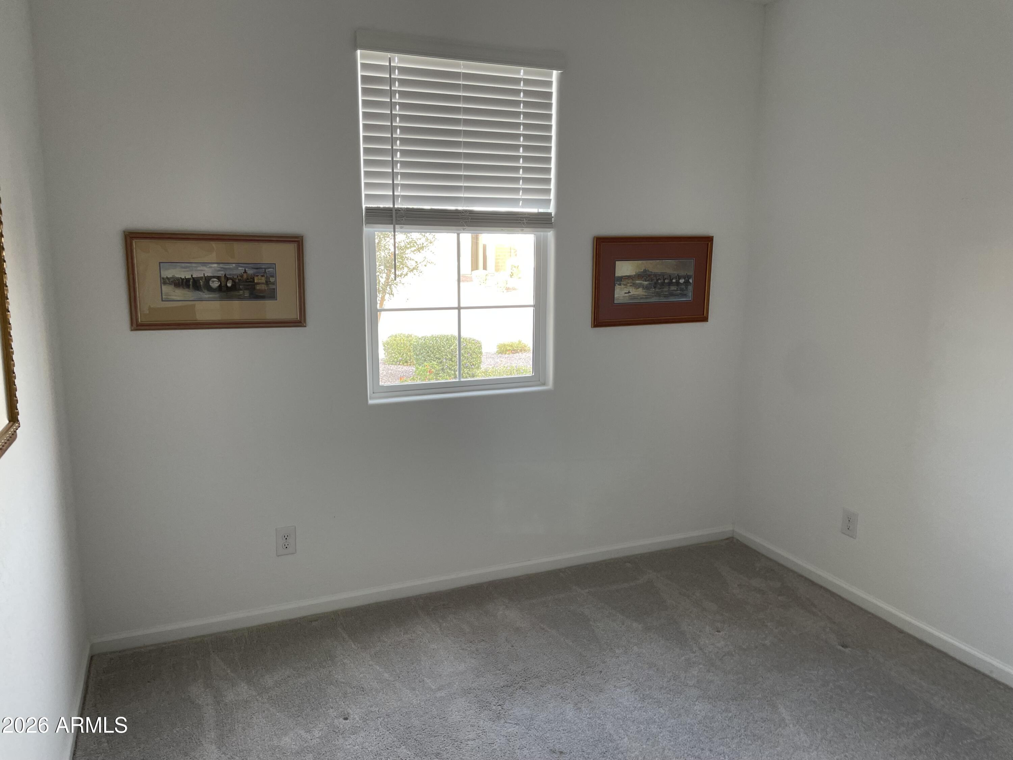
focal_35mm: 26
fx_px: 761
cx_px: 506
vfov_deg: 53.1
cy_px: 380
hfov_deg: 67.3
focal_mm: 4.2
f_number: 1.6
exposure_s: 1/60
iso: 80
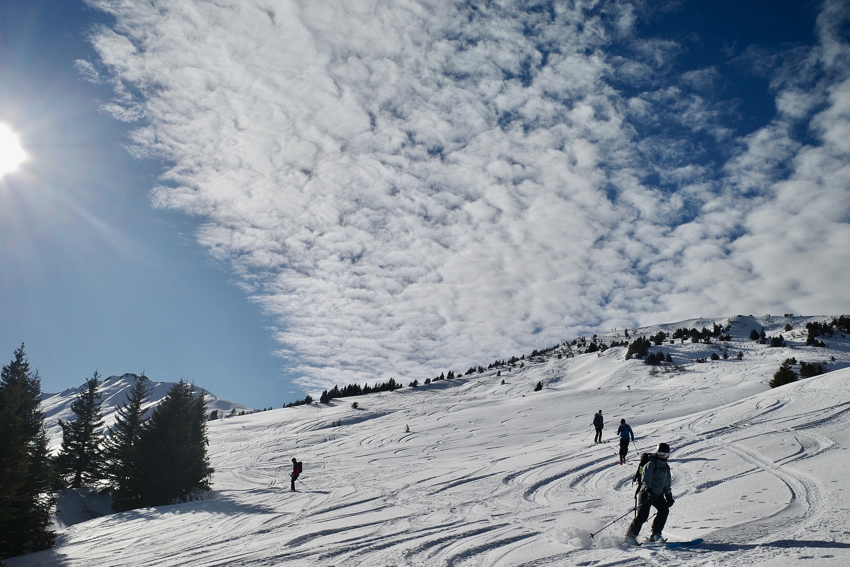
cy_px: 284
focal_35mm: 28
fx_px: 661
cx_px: 425
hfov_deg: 65.5
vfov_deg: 46.4
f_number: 6.3
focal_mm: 18.3
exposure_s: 1/800
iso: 100
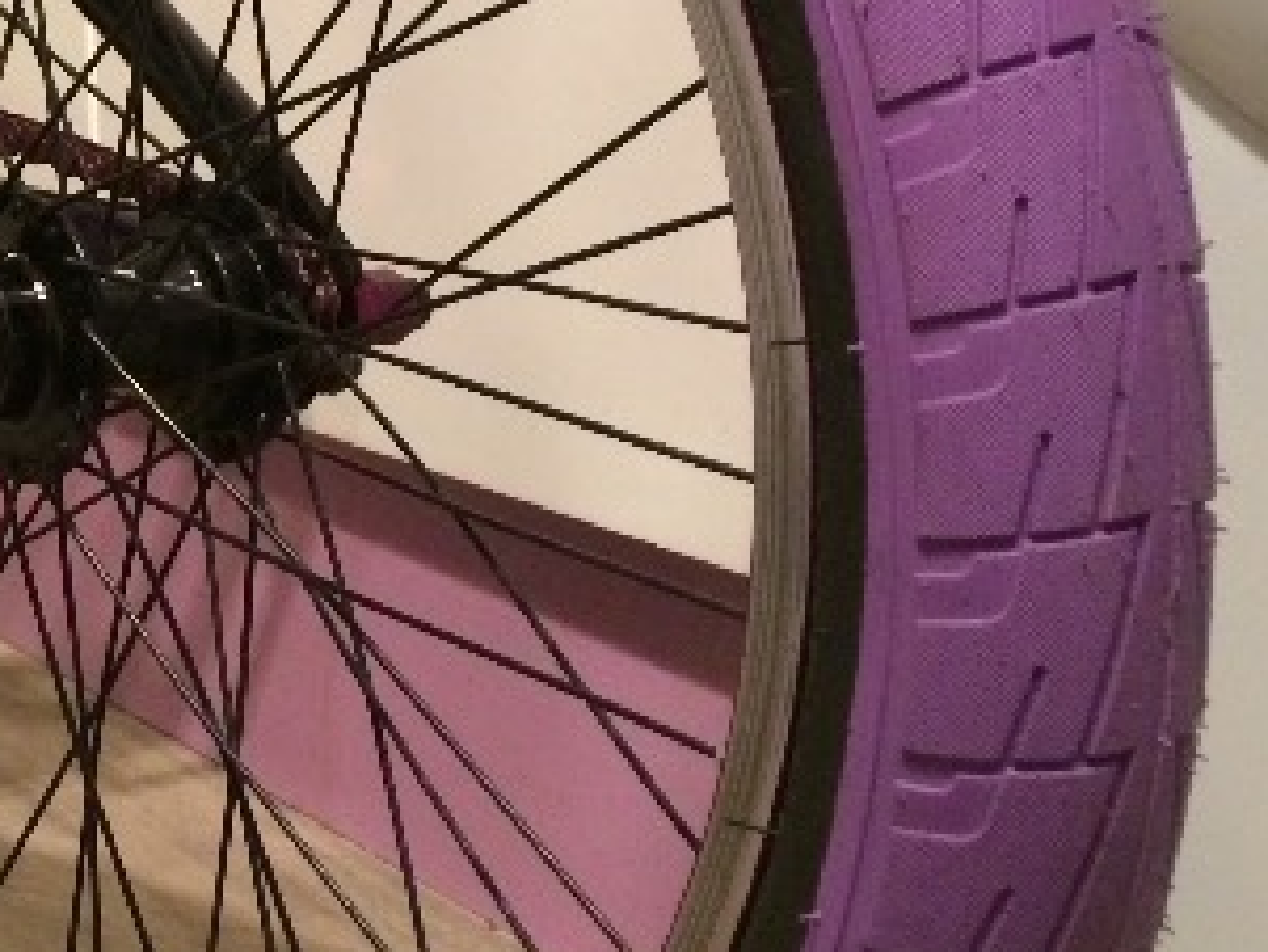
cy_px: 46
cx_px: -206
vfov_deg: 18.7
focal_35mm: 77
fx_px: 2822
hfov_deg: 23.4
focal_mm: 4.15
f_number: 2.2
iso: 320
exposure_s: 1/17
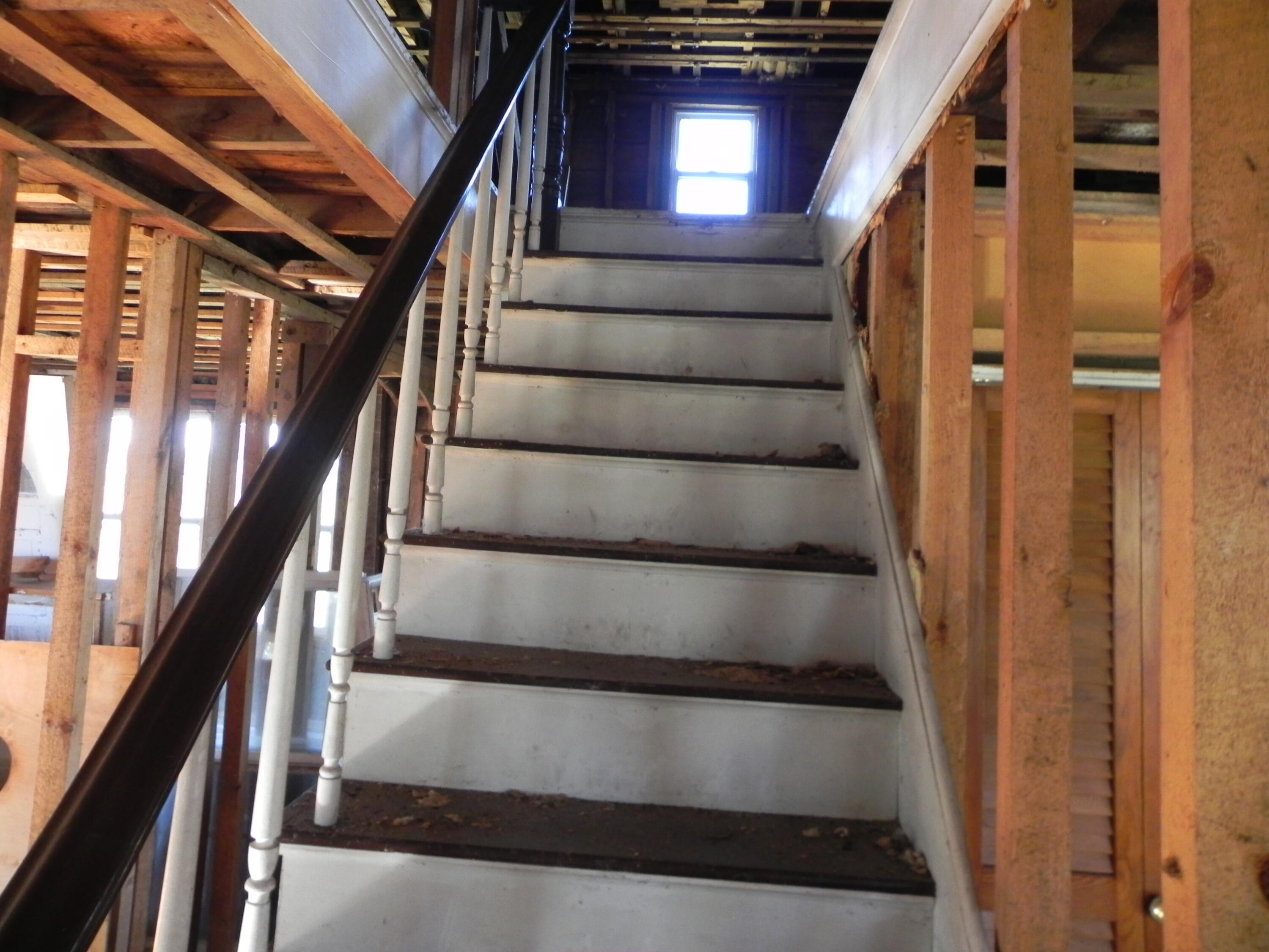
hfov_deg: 67.3
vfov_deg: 53.1
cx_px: 634
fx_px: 953
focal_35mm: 26
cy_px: 476
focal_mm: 4.6
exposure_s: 1/30
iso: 334
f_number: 2.8
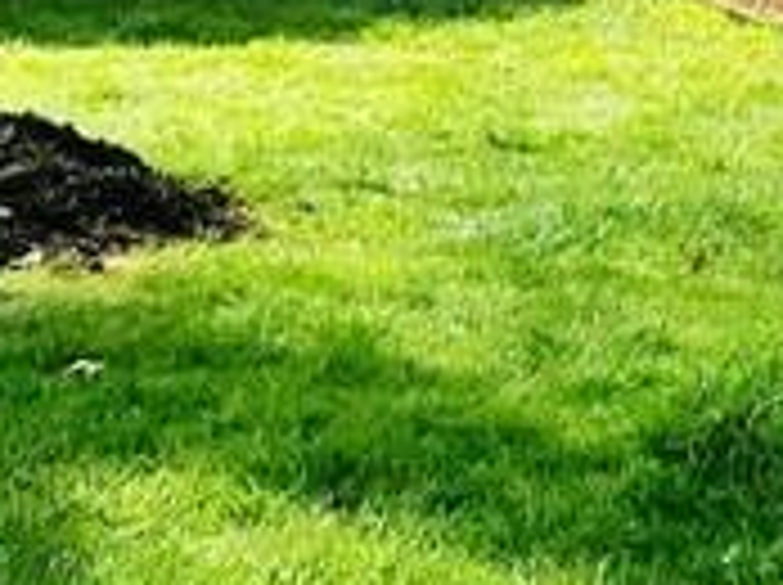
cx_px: 1328
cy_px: -518
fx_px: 3727
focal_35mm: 165
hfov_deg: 11.3
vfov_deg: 8.6
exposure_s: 1/1008
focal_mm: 3.99
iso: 20
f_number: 1.8
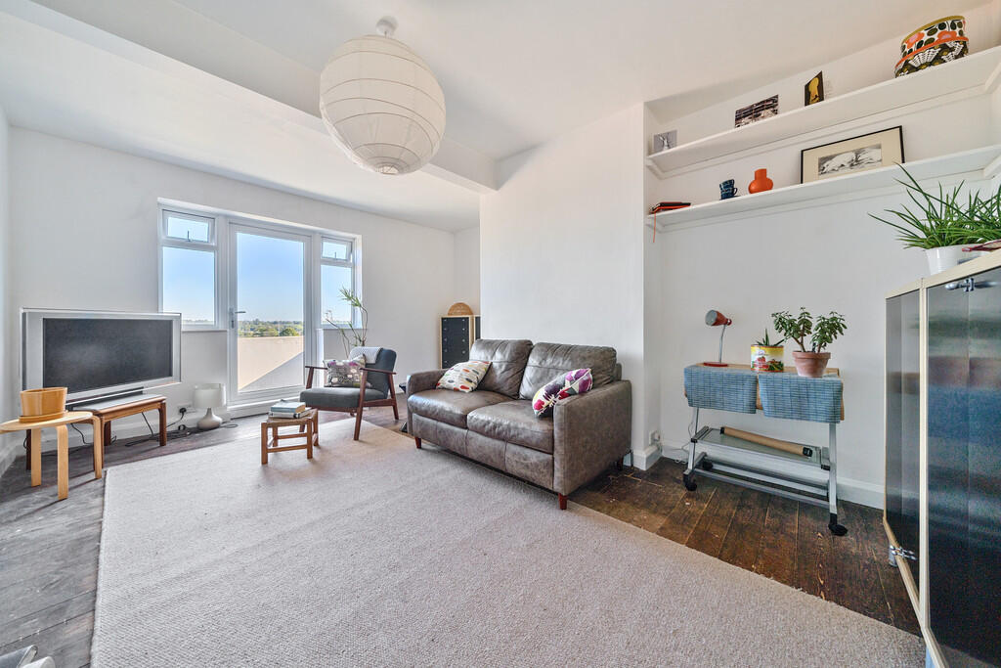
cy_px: 334
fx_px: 334
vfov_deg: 90.0
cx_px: 500
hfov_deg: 112.6
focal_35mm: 12
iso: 100
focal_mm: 12
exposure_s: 1/13
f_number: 8
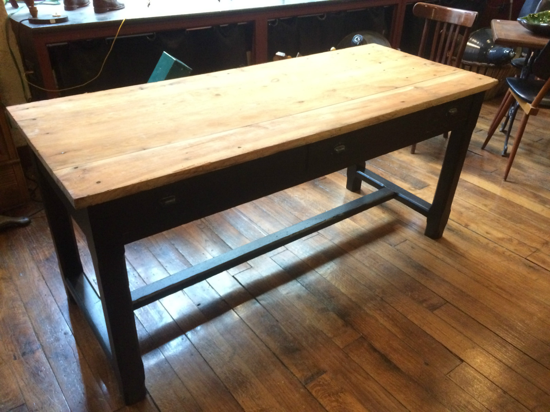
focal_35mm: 29
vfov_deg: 48.2
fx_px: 461
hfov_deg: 61.7
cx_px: 275
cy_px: 206
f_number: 2.2
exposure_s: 1/25
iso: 320
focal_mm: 4.15
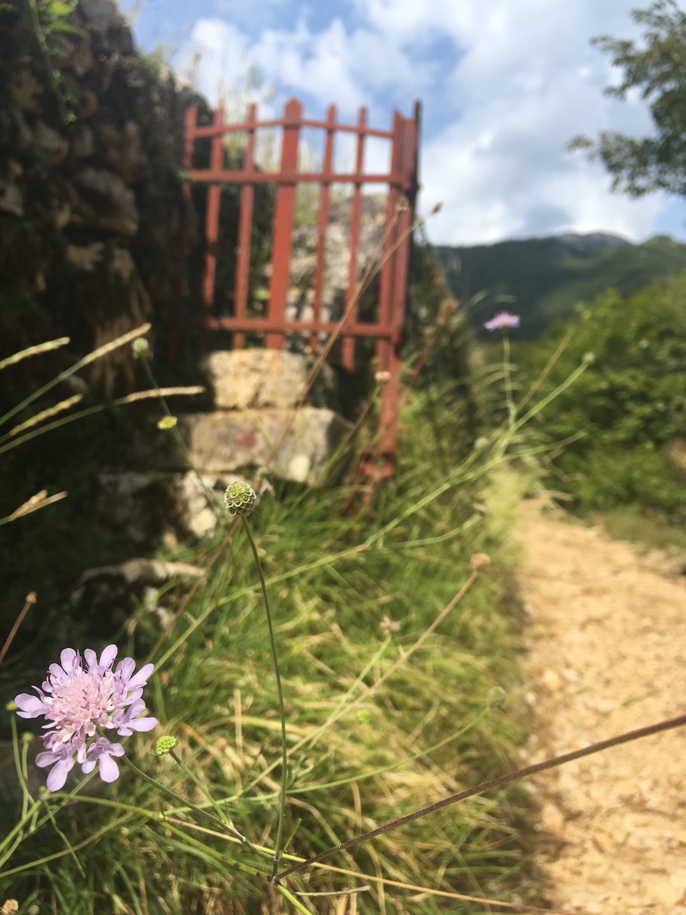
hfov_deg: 48.2
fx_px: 766
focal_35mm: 29
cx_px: 343
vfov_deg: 61.7
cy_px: 458
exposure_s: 1/1304
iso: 25
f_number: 2.2
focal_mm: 4.15
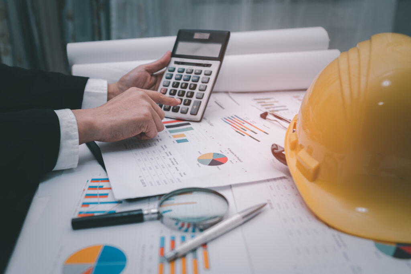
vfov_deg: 36.9
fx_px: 411
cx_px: 206
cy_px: 137
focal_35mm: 36
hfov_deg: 53.1
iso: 125
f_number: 2.2
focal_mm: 24
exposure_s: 1/60
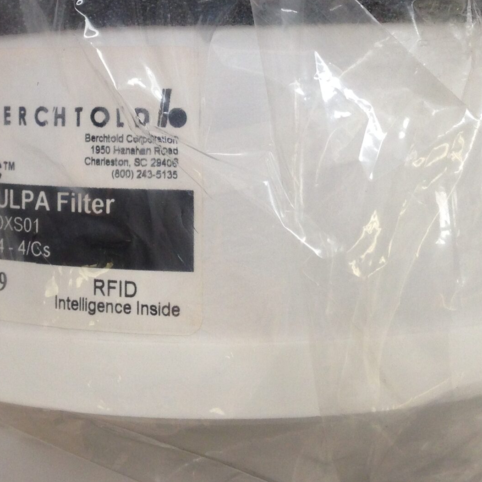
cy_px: 47
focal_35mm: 71
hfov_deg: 24.2
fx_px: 1118
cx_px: 179
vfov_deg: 23.7
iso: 80
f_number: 2.4
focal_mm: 4.12
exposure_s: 1/120
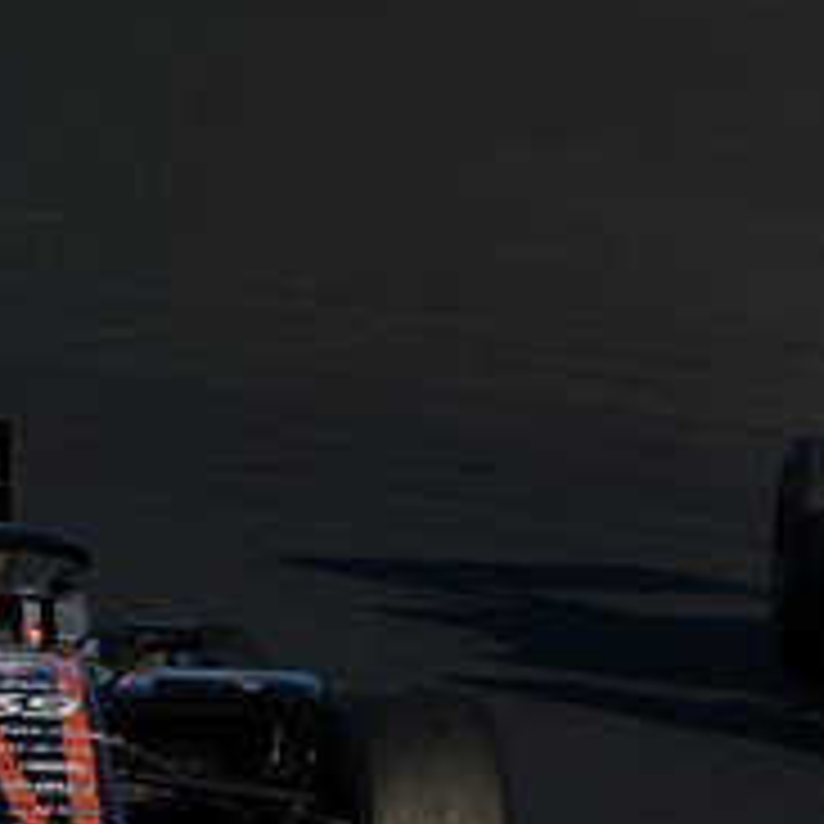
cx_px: 207
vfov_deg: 2.0
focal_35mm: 894
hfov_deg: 2.0
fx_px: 24076
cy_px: 342
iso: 200
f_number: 10
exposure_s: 1/800
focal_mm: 268
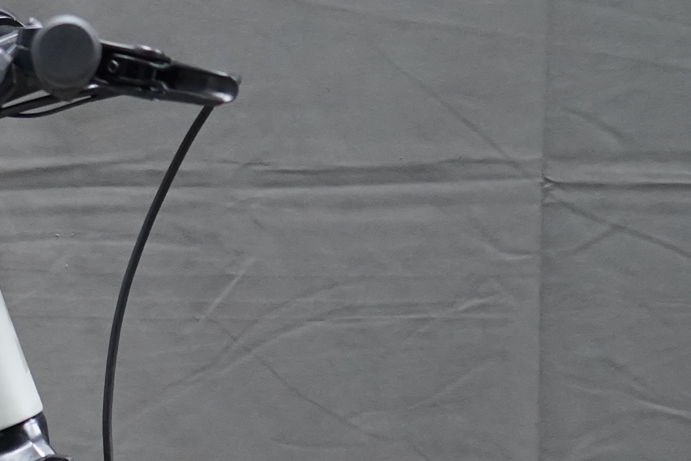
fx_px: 7581
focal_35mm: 395
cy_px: 770
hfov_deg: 5.1
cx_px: -600
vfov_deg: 3.5
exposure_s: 1/160
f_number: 4
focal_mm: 78
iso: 2000
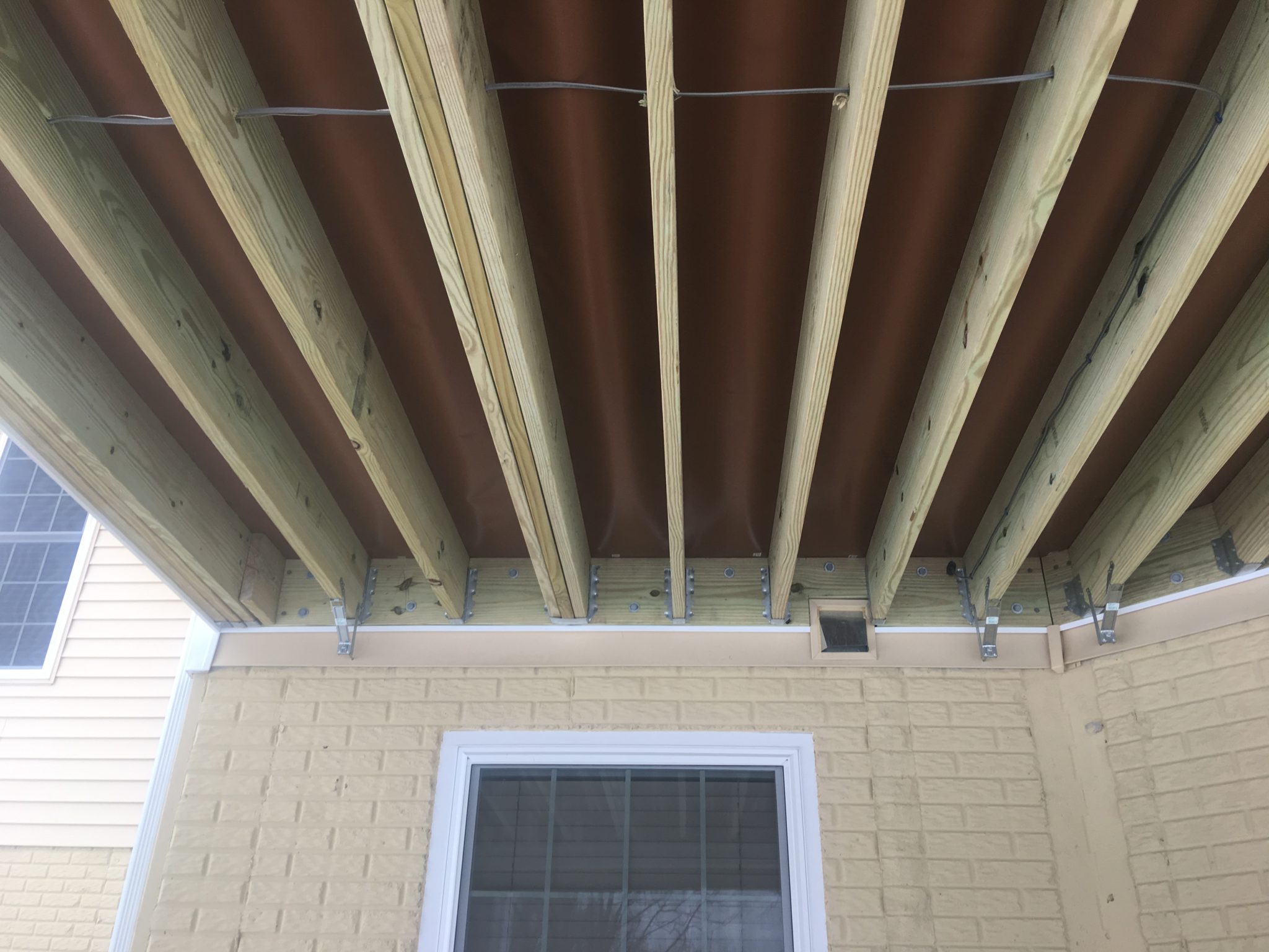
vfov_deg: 48.2
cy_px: 476
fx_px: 1063
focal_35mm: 29
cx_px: 634
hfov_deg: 61.7
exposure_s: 1/60
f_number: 2.2
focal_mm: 4.15
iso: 25
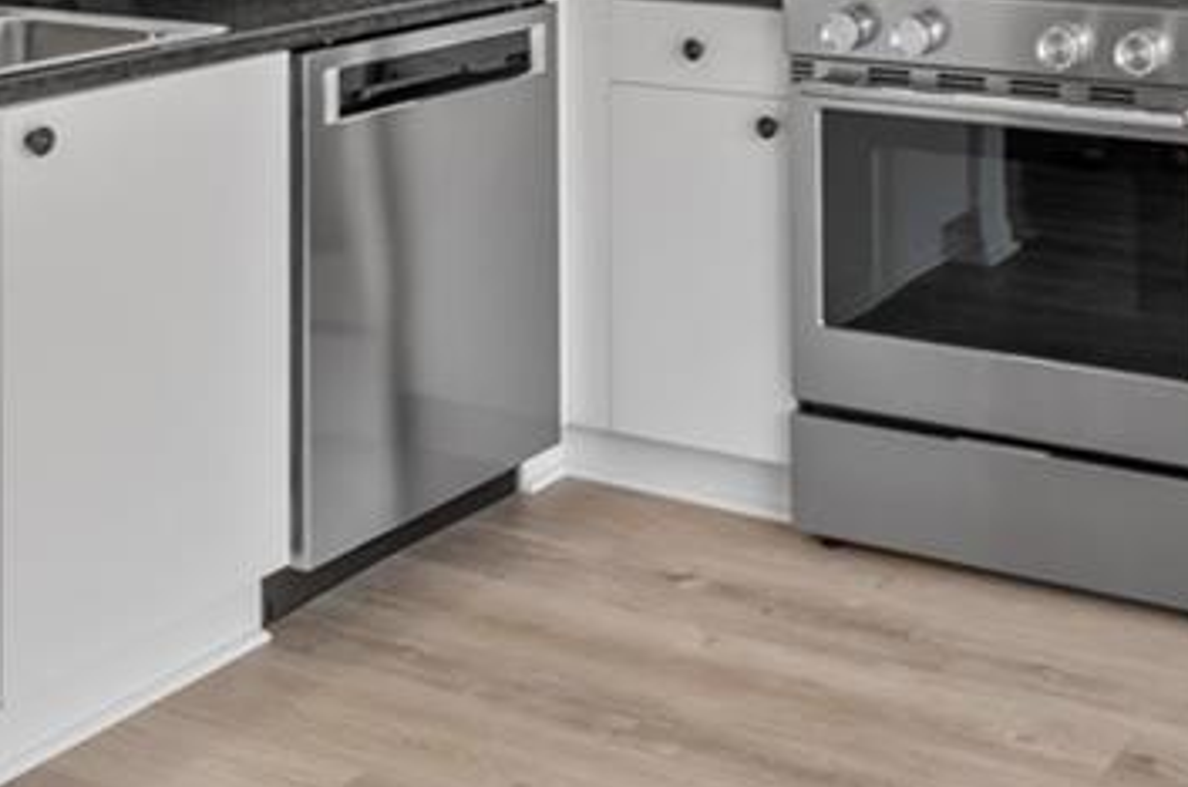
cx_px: 909
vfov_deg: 21.0
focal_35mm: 61
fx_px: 2009
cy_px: -99
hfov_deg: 32.2
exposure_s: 1/8
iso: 200
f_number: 8
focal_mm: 14
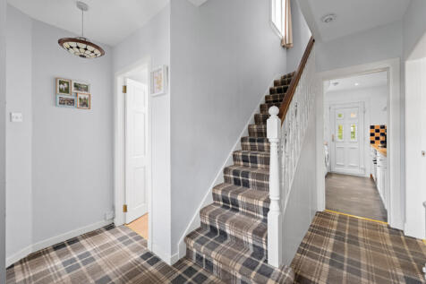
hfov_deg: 104.3
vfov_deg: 81.2
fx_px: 166
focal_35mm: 14
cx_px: 213
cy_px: 142
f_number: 8
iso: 640
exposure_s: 1/20
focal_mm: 14
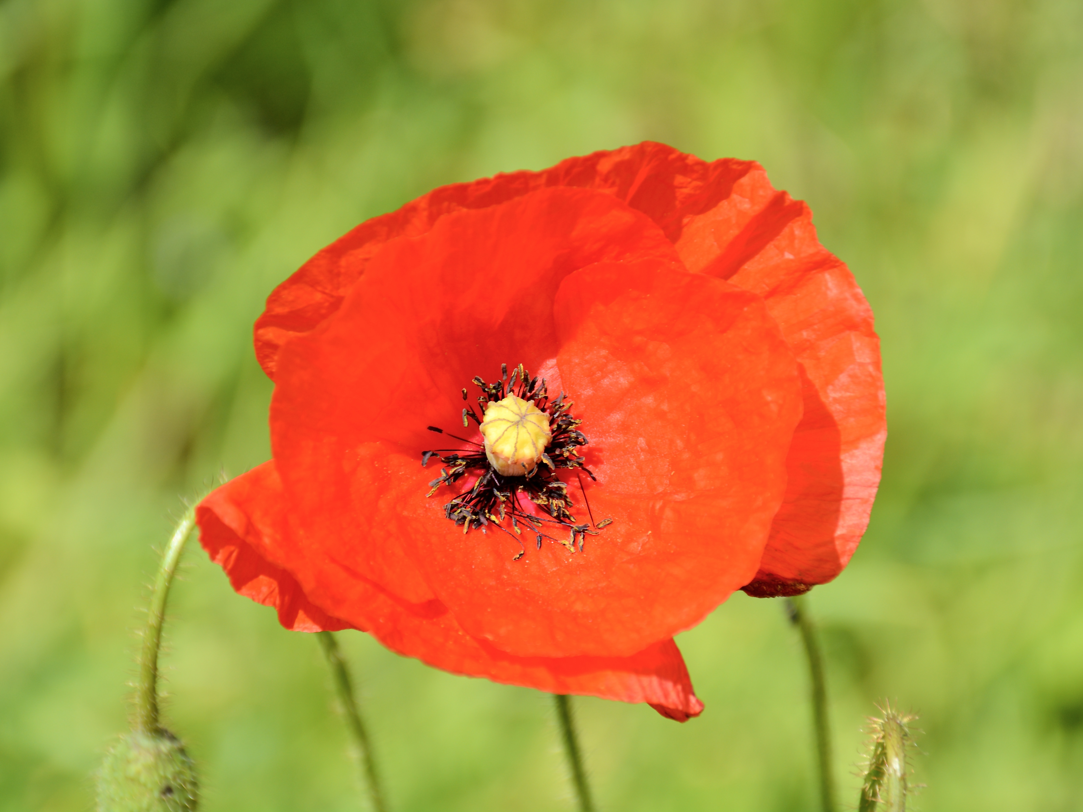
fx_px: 6601
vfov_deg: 7.0
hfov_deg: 9.4
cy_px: 406
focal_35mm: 211
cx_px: 557
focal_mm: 130
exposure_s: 1/250
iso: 125
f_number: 8
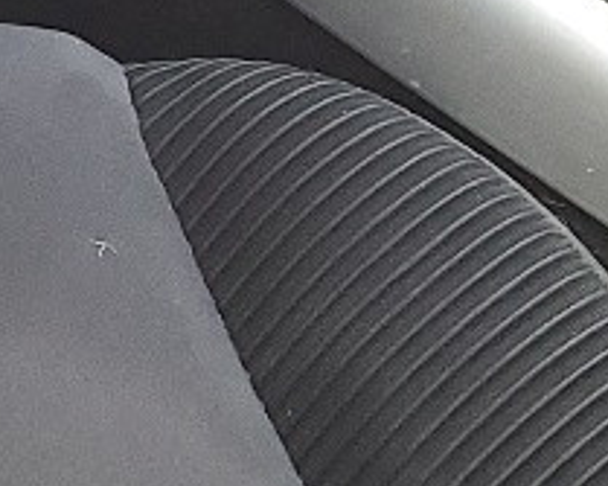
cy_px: -221
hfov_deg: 9.7
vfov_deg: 7.8
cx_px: -303
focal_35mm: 194
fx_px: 3489
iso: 73
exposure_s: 1/120
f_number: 1.5
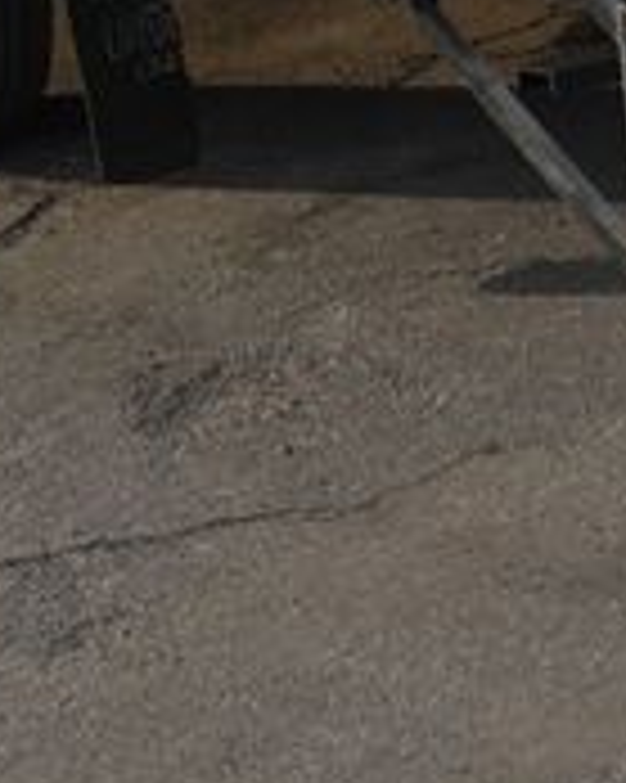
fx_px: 2642
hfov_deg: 11.9
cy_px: 4
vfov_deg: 16.5
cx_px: 1302
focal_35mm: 114
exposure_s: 1/250
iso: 200
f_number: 4.5
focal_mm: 22
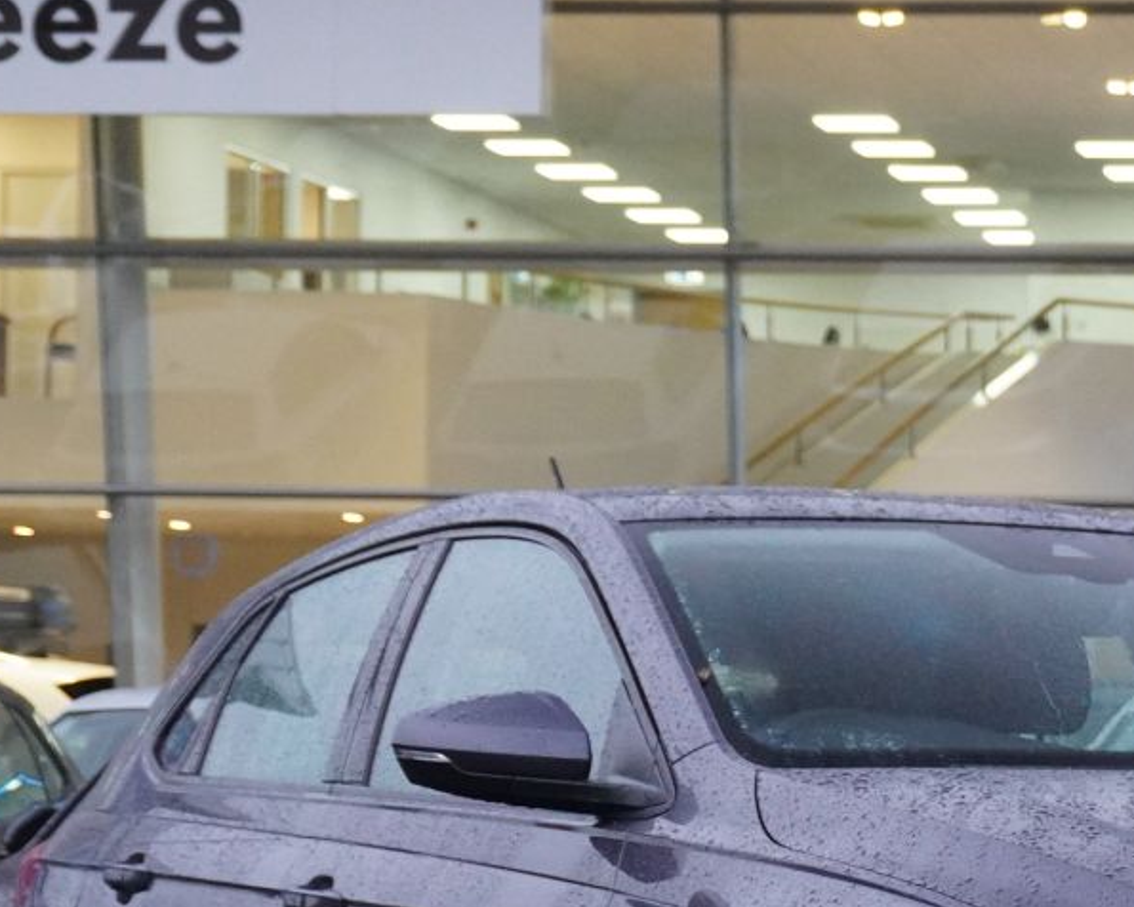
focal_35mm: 159
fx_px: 5336
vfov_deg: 9.7
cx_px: 1102
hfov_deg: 12.0
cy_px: 838
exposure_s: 1/160
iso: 4000
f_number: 5.6
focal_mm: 42
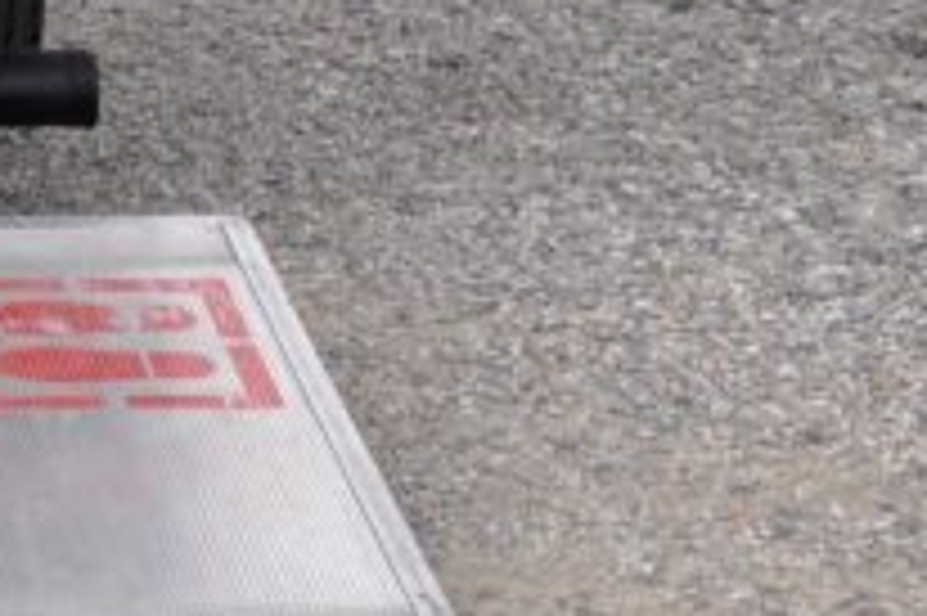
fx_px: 4026
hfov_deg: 12.3
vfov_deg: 8.3
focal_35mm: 156
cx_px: -567
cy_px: -683
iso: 500
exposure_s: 1/320
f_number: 9
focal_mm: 21
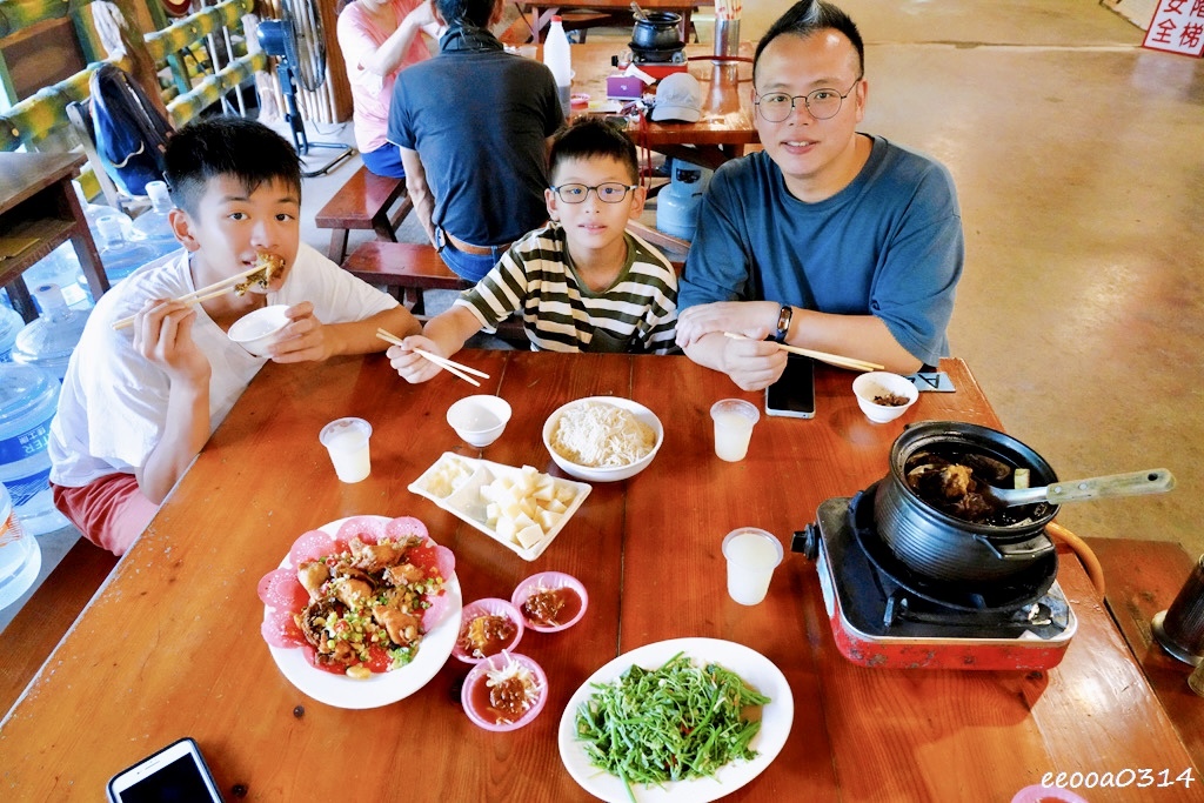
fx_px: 803
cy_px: 402
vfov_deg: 53.1
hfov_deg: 73.7
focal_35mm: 24
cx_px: 602
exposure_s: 1/100
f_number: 8
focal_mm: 24
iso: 6400
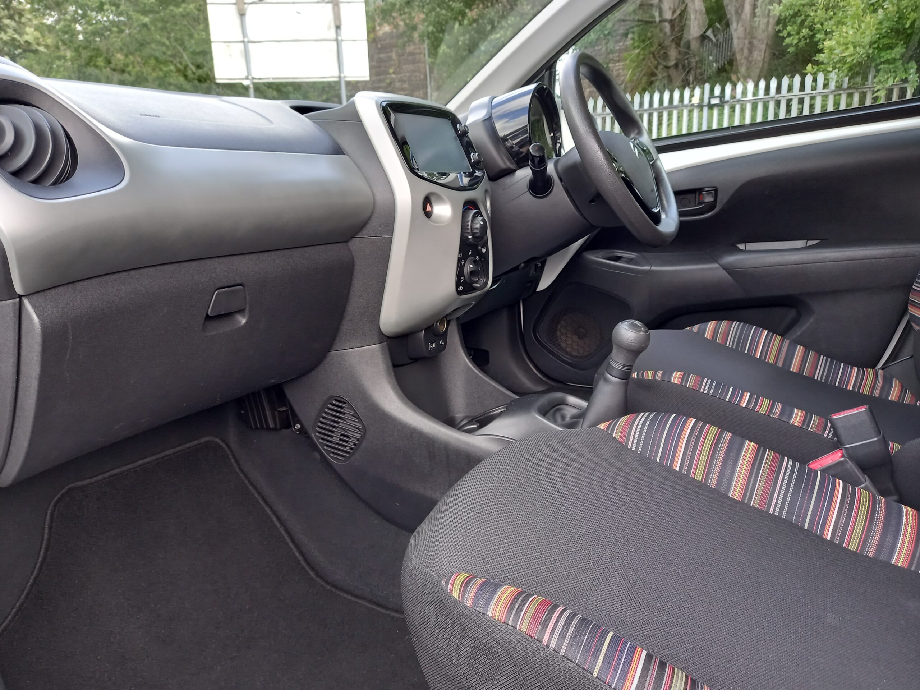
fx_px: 664
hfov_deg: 69.4
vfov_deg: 54.9
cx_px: 460
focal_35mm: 25
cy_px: 345
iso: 100
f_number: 2
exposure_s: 1/50
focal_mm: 4.6
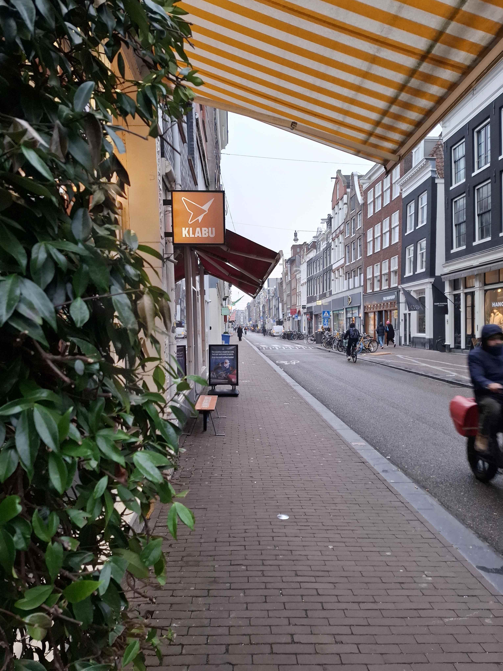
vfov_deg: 73.9
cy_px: 336
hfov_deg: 58.9
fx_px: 446
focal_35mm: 23
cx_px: 252
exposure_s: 1/100
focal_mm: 5.54
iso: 64
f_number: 1.8
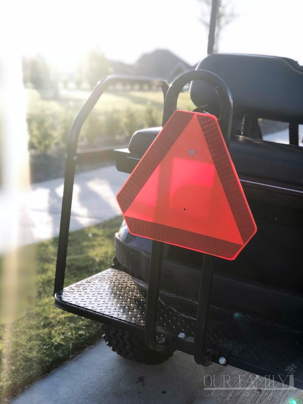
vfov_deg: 33.8
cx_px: 152
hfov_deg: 25.7
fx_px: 665
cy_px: 202
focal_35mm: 57
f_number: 2.8
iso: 32
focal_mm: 6.6
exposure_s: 1/120
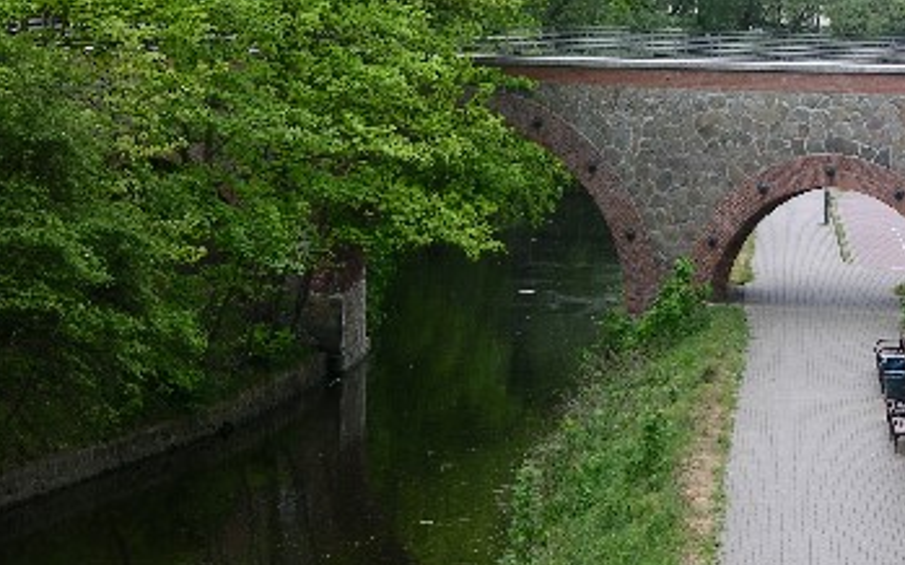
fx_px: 3872
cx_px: 727
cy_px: 171
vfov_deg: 8.3
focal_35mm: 157
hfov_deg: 13.3
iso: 50
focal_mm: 22.3
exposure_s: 1/46.4
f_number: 3.5
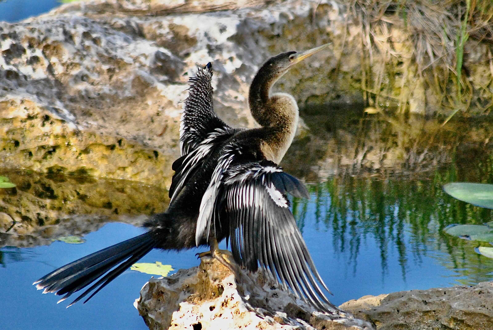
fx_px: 4936
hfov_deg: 5.7
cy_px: 165
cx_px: 246
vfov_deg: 3.8
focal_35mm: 360
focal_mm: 240
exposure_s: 1/2500
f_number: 6.3
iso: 1600
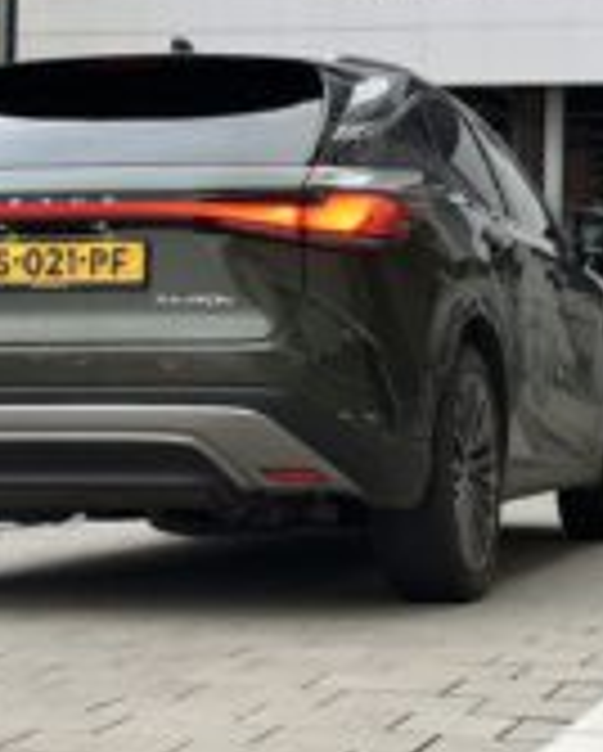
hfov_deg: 15.2
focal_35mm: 101
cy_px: 180
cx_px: 428
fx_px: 2249
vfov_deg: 18.8
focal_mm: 6.86
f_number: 1.78
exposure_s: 1/60
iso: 125
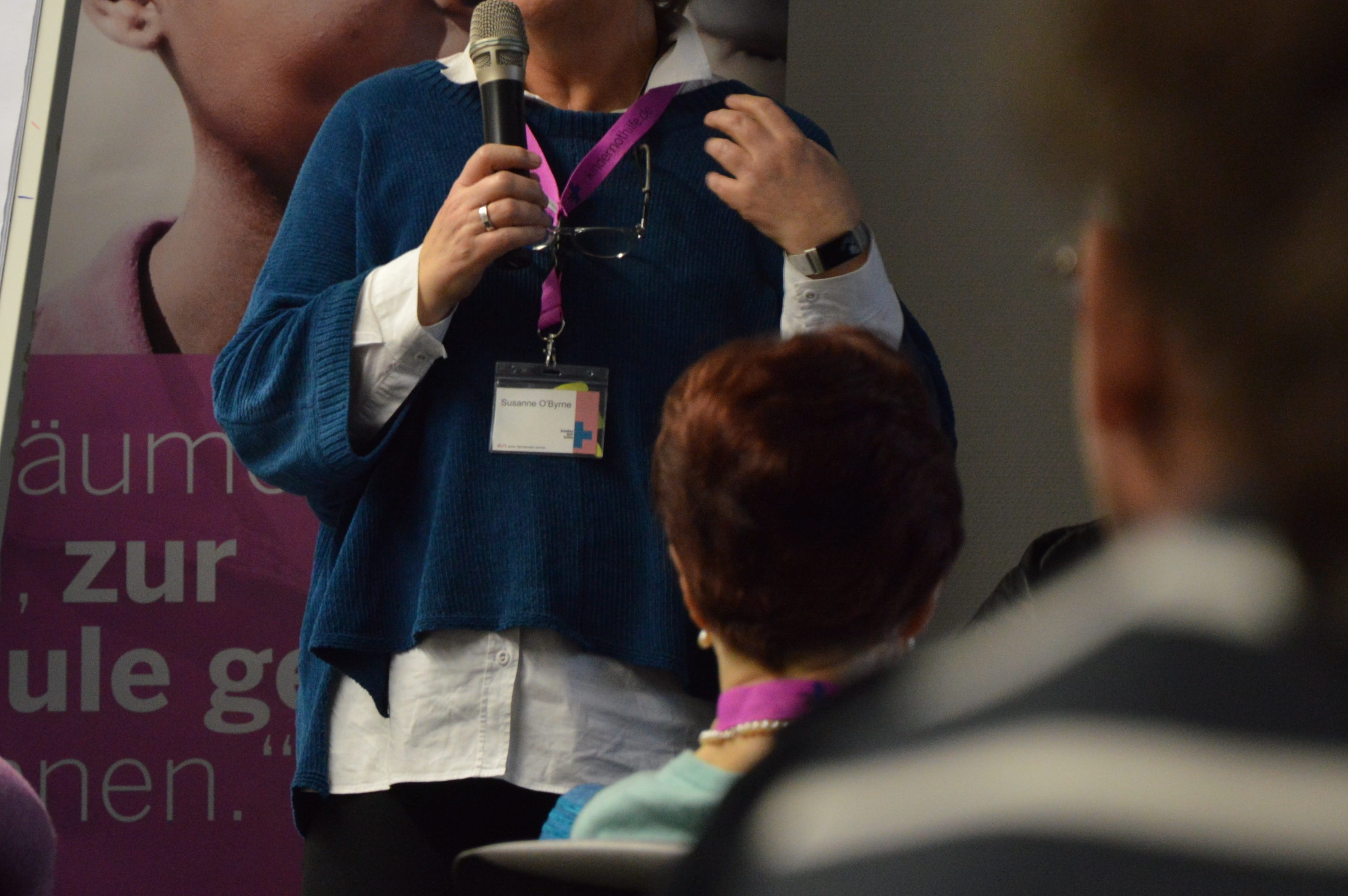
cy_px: 137
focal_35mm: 282
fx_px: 10546
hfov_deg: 7.3
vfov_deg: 4.9
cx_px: 381
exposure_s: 1/40
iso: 800
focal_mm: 105
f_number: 5.6
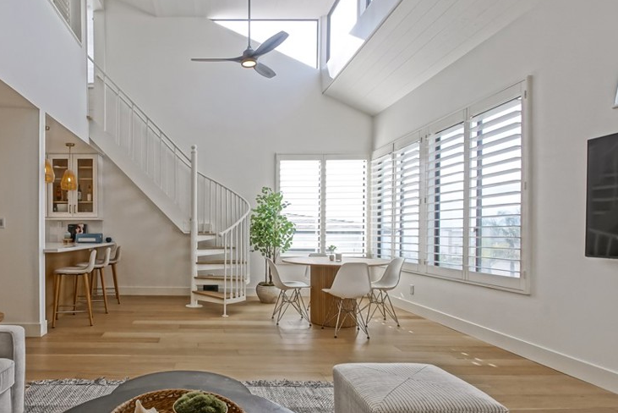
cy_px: 237
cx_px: 199
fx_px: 361
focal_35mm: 21
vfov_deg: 59.3
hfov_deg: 78.2
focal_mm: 10
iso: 250
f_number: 9.5
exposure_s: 1/60
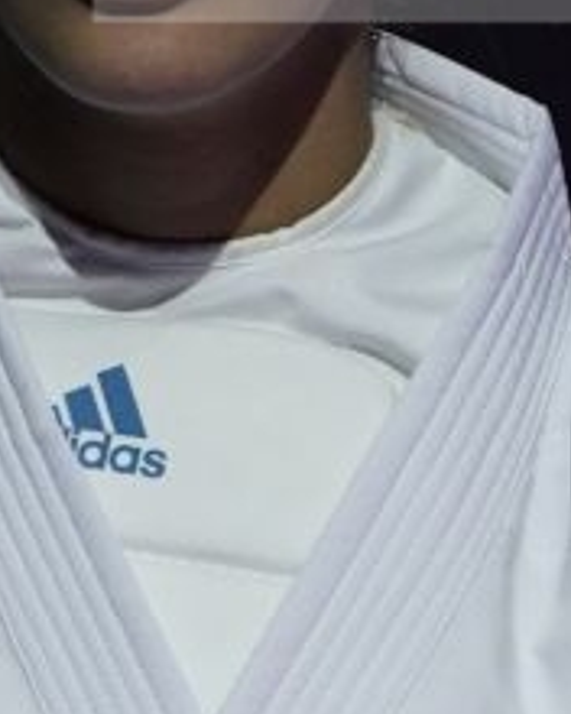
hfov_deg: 1.5
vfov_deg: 1.9
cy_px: 876
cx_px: 396
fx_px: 21272
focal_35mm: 1007
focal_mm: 131
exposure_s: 1/1000
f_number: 2.8
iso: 2000
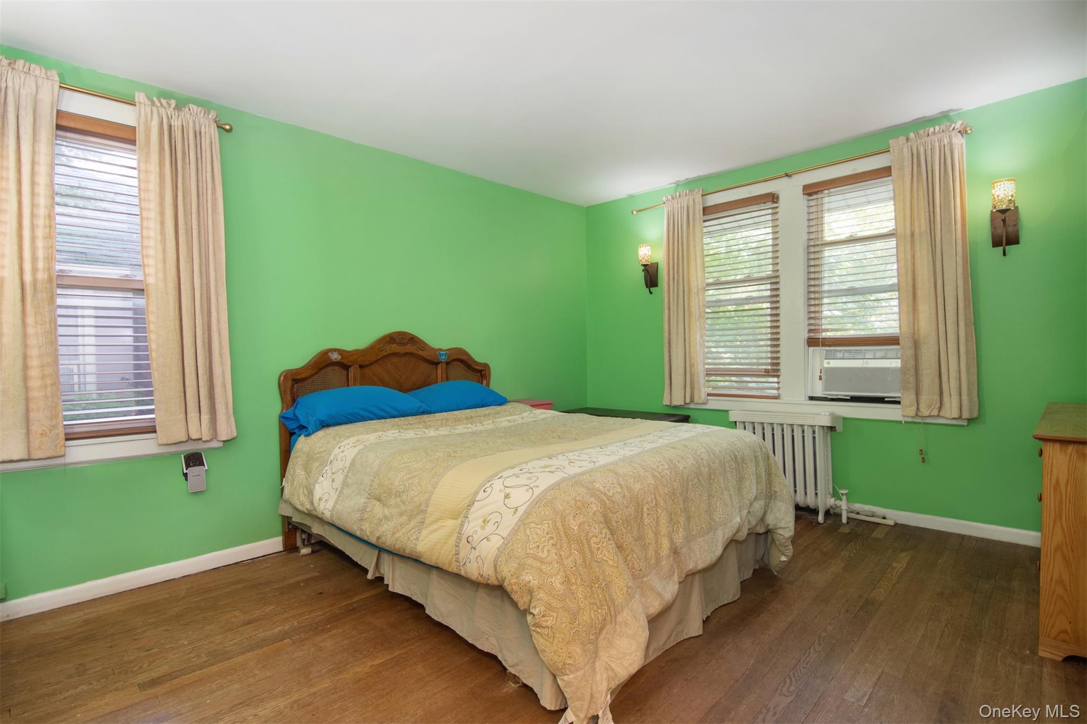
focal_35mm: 16
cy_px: 362
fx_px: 498
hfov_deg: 95.0
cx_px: 544
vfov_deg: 72.0
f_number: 8
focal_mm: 11
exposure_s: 1/25
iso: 640
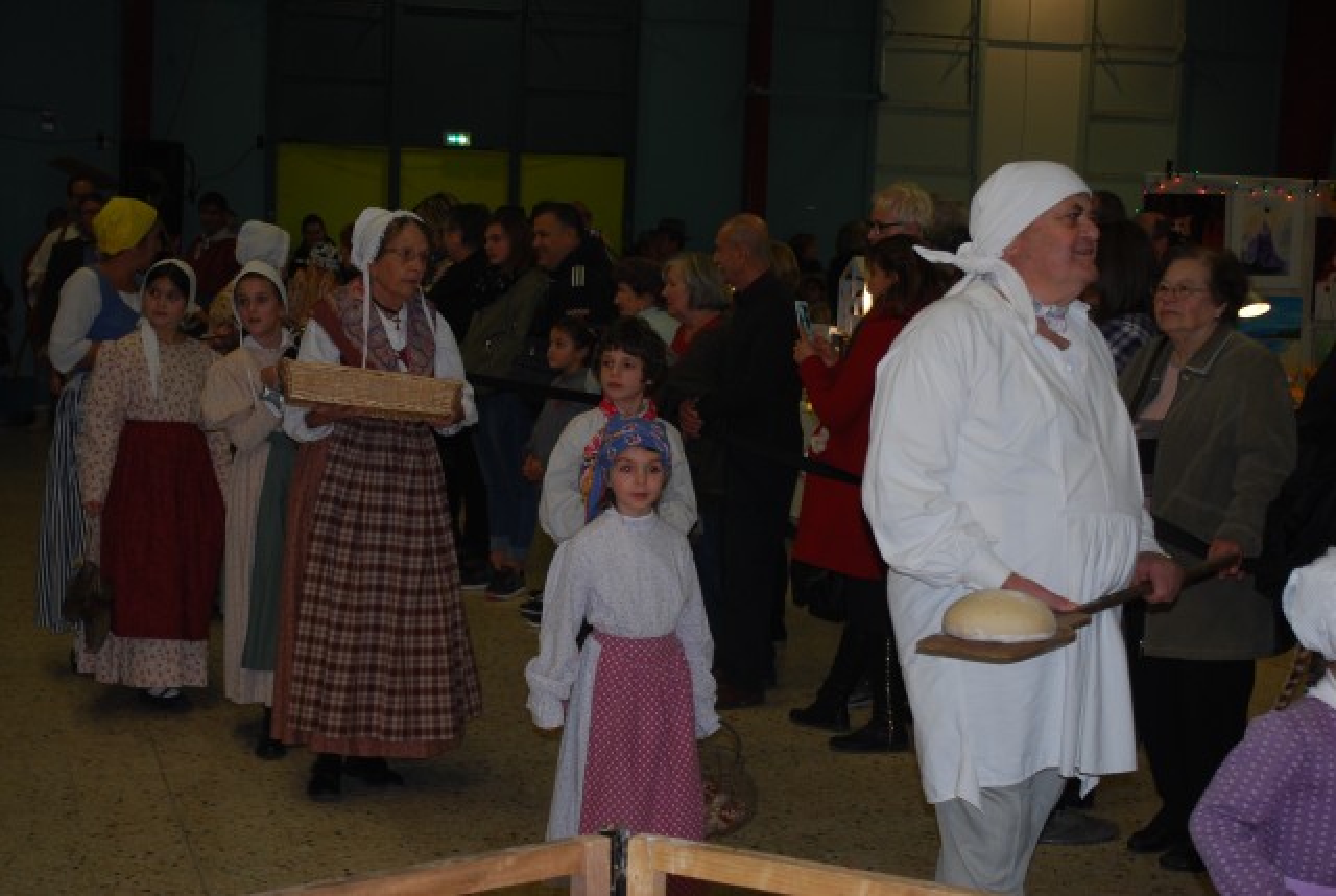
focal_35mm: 60
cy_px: 448
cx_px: 668
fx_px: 2230
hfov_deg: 33.3
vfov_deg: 22.7
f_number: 5.3
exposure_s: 1/60
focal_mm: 40
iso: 200
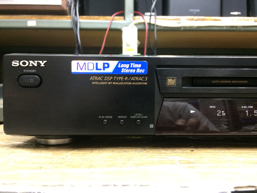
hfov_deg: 61.7
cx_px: 128
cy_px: 96
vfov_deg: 48.2
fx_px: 215
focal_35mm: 29
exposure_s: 1/17
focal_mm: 4.15
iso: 320
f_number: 2.2
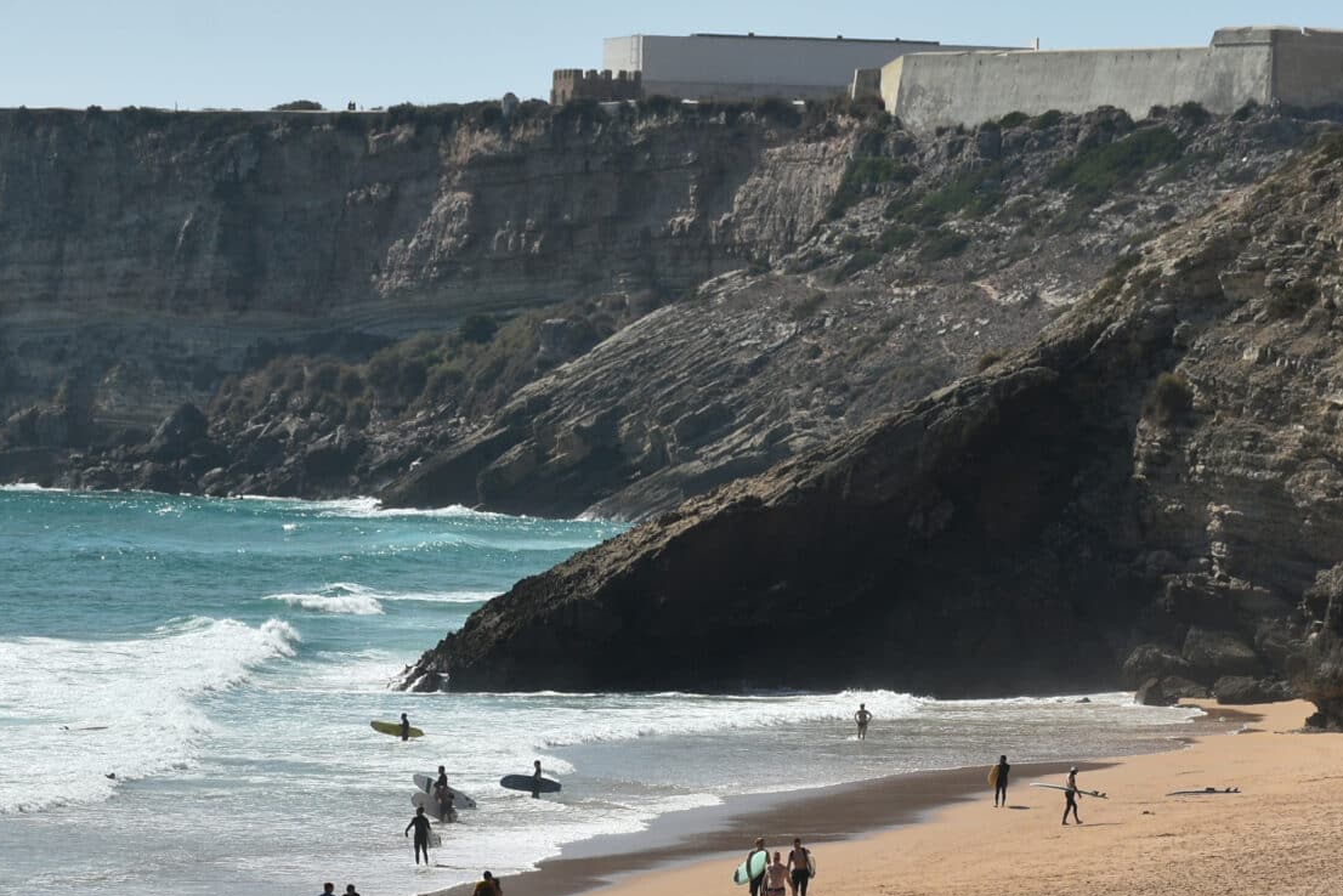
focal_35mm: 243
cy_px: 723
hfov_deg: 8.5
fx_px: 9067
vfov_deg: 5.7
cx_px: 418
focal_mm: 70
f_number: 8
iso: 100
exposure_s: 1/320
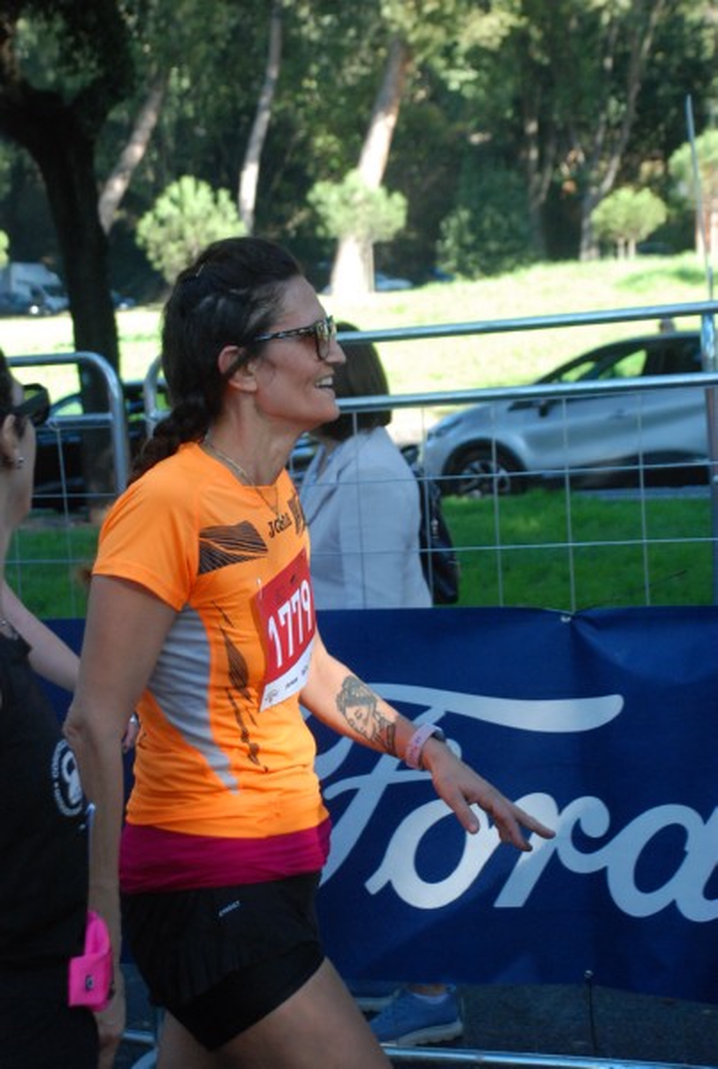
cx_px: 359
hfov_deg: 19.0
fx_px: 2143
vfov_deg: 28.0
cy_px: 534
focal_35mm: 72
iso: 1000
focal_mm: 48
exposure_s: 1/400
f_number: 4.8
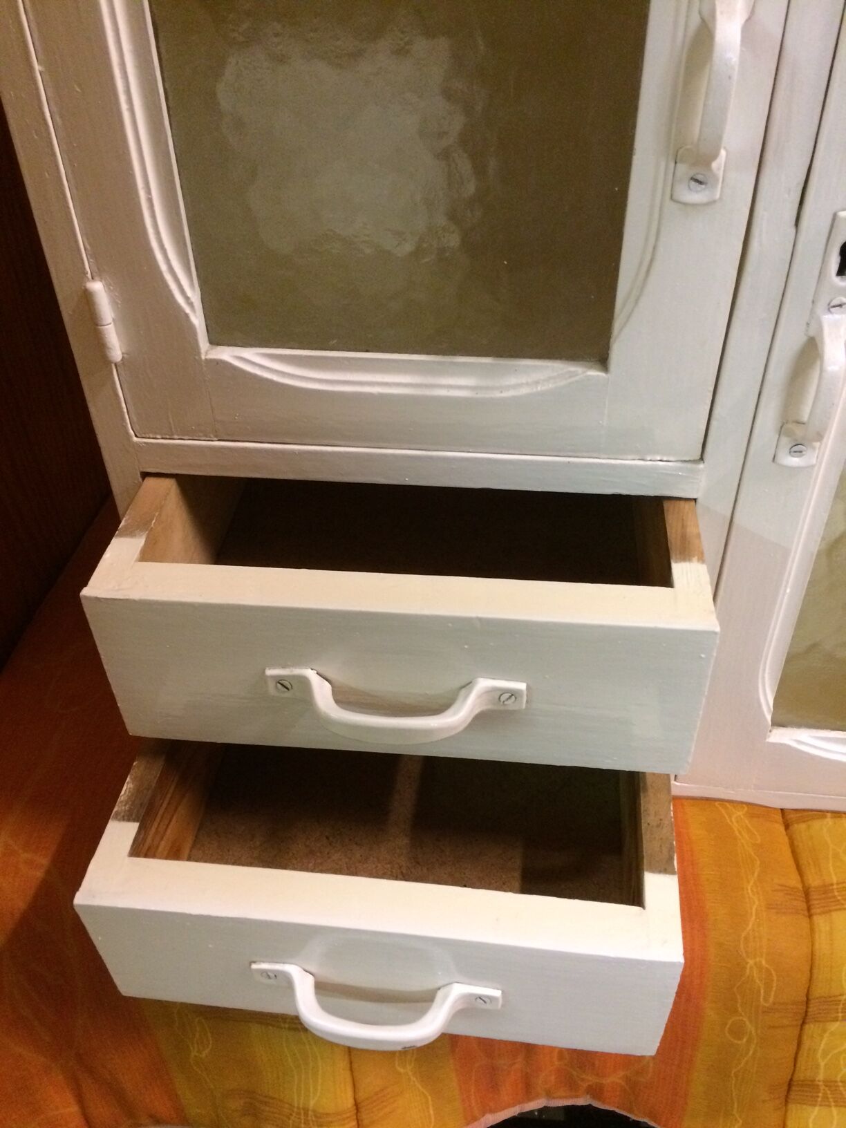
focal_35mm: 29
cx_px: 423
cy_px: 564
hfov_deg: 48.2
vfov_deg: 61.7
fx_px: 945
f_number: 2.2
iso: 320
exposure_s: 1/25
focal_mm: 4.15
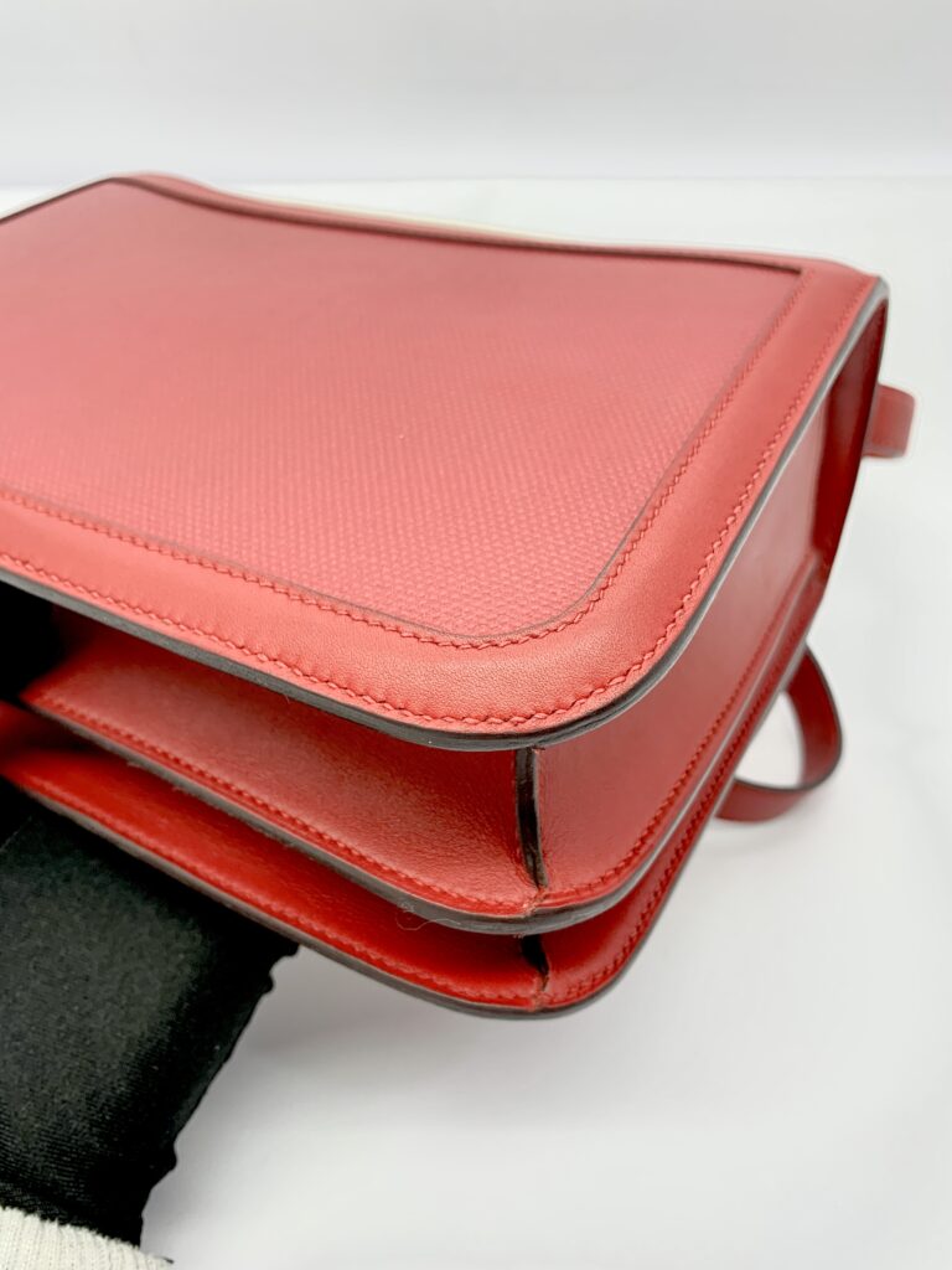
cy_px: 635
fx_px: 953
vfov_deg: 67.3
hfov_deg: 53.1
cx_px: 476
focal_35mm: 26
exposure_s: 1/100
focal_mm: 4.25
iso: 80
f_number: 1.8
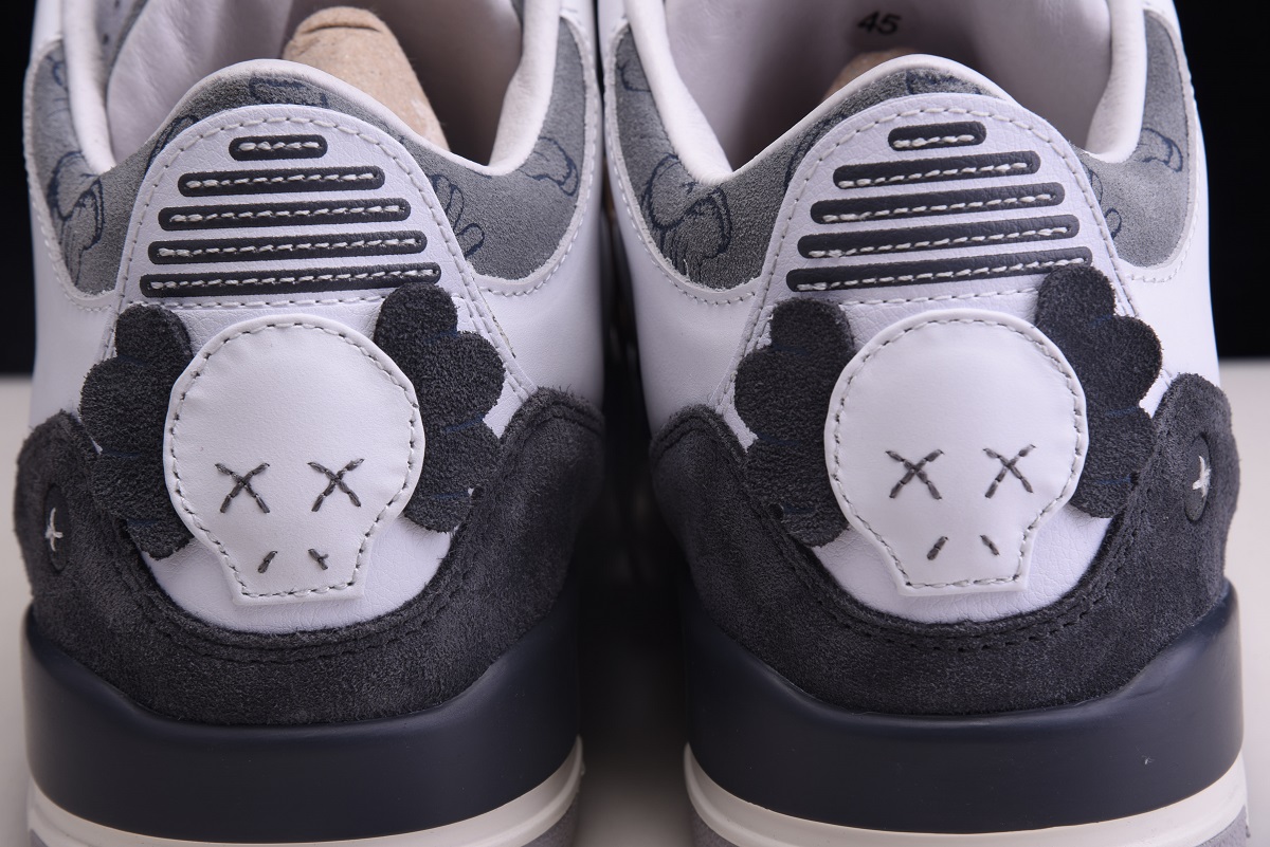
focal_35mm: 110
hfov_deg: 18.6
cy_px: 424
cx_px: 635
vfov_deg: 12.5
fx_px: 3882
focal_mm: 110
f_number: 13
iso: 100
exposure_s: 1/125
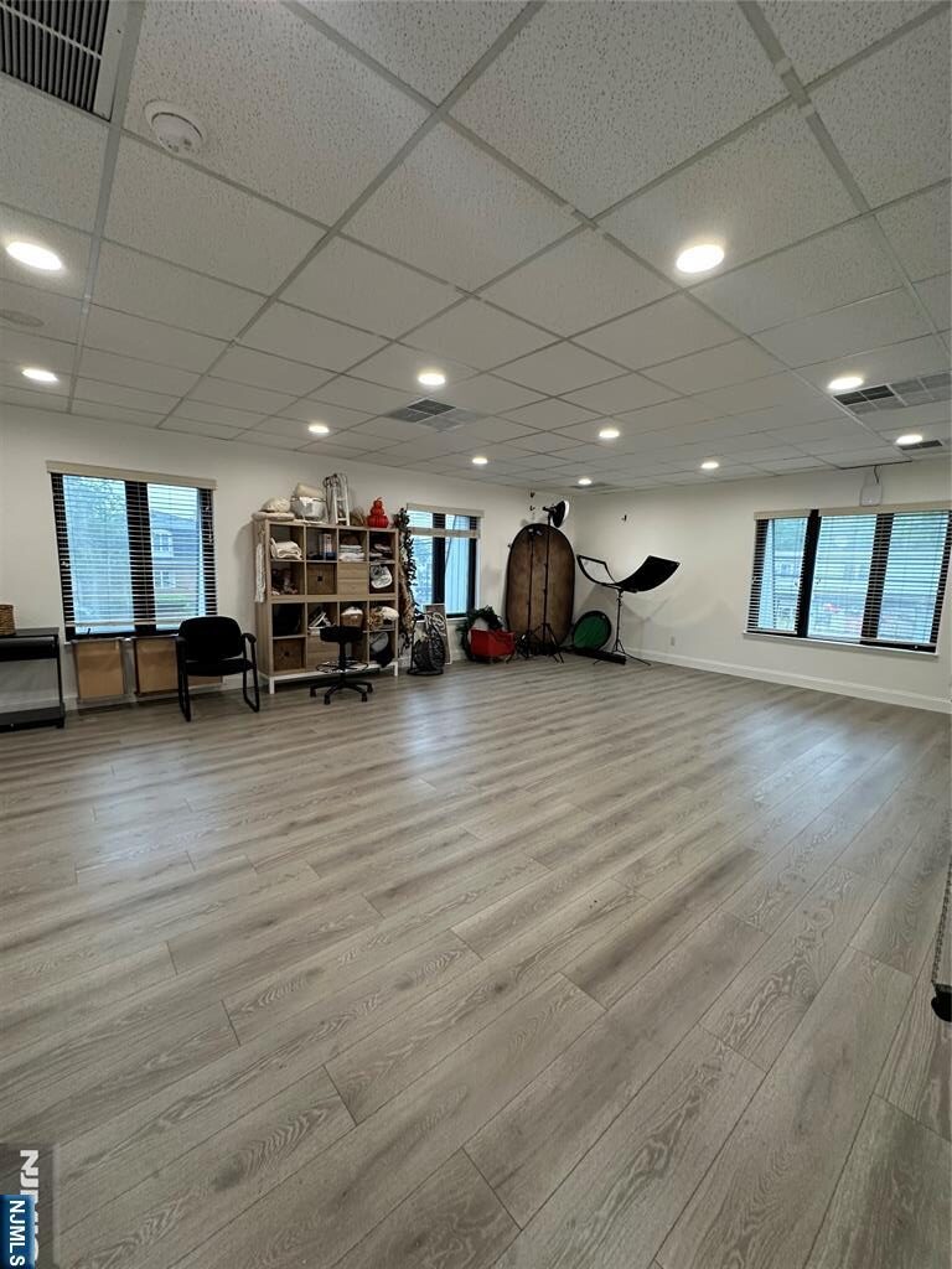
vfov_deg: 102.1
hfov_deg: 85.7
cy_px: 634
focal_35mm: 14
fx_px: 513
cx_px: 476
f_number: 2.2
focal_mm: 2.22
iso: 320
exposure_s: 1/120
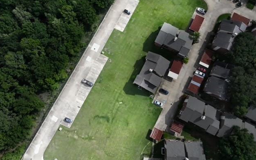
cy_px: 63
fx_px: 181
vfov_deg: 47.3
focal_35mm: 26
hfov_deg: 70.4
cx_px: 128
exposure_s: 1/640
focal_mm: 12.29
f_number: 7.1
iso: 6400
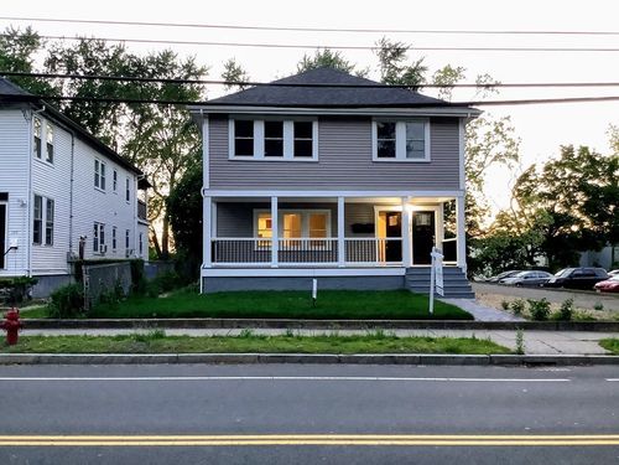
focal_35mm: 31
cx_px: 310
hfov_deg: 58.4
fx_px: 554
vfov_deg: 45.4
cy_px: 232
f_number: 2.4
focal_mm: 3.3
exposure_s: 1/60
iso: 250
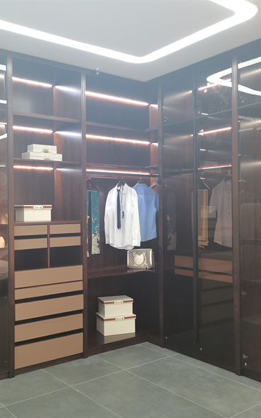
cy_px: 210
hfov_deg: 34.4
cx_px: 114
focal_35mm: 37
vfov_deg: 52.8
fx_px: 422
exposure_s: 1/33.3
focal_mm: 5.58
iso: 500
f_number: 1.8
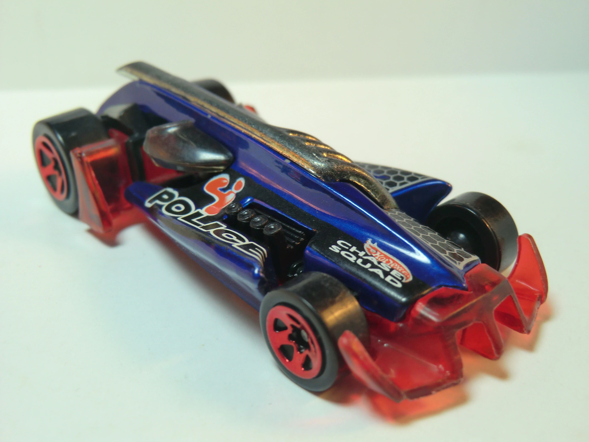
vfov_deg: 36.0
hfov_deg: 46.8
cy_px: 221
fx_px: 681
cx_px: 294
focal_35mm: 40
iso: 80
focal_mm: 7.1
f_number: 3.8
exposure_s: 1/60
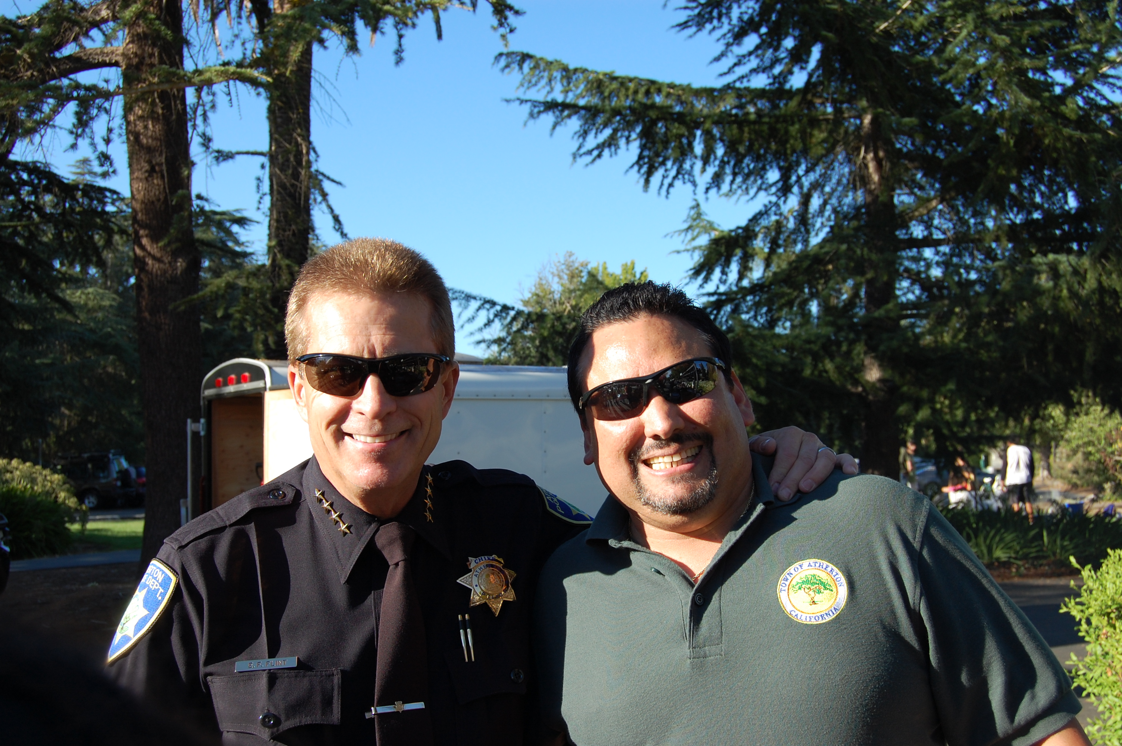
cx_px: 561
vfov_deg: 31.8
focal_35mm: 42
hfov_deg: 46.4
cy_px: 373
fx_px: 1308
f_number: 8
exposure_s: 1/250
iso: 200
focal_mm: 28
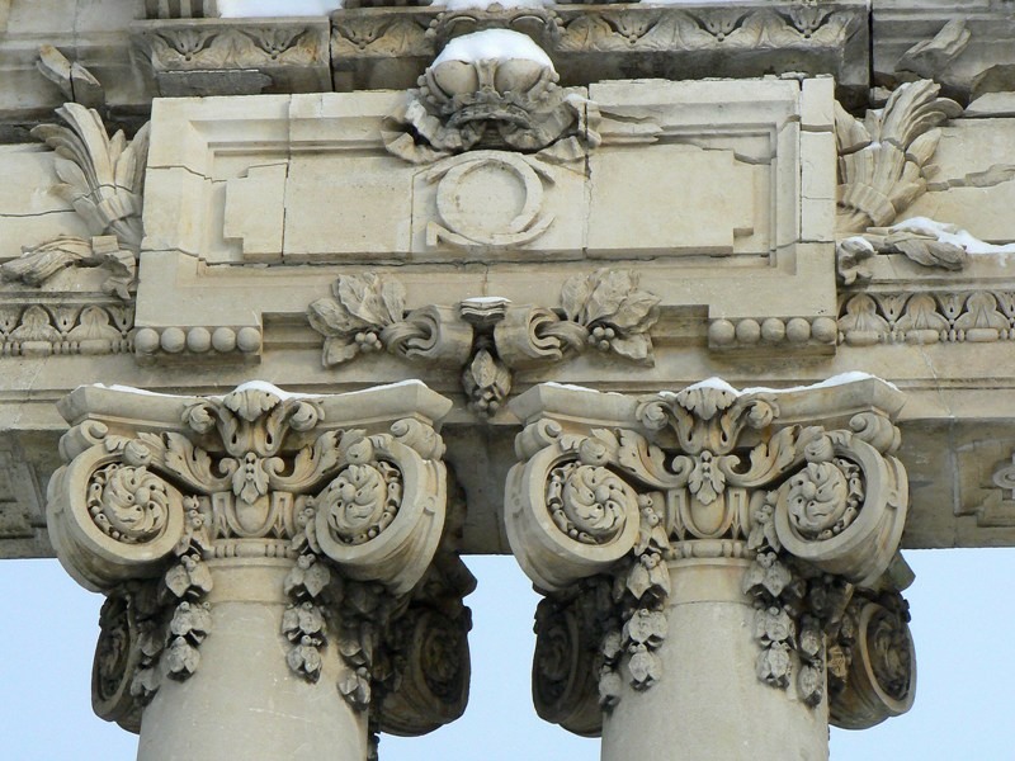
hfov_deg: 9.8
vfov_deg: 7.4
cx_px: 508
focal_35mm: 201
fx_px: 5894
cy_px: 380
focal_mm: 33.5
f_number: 8
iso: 200
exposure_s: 1/1300
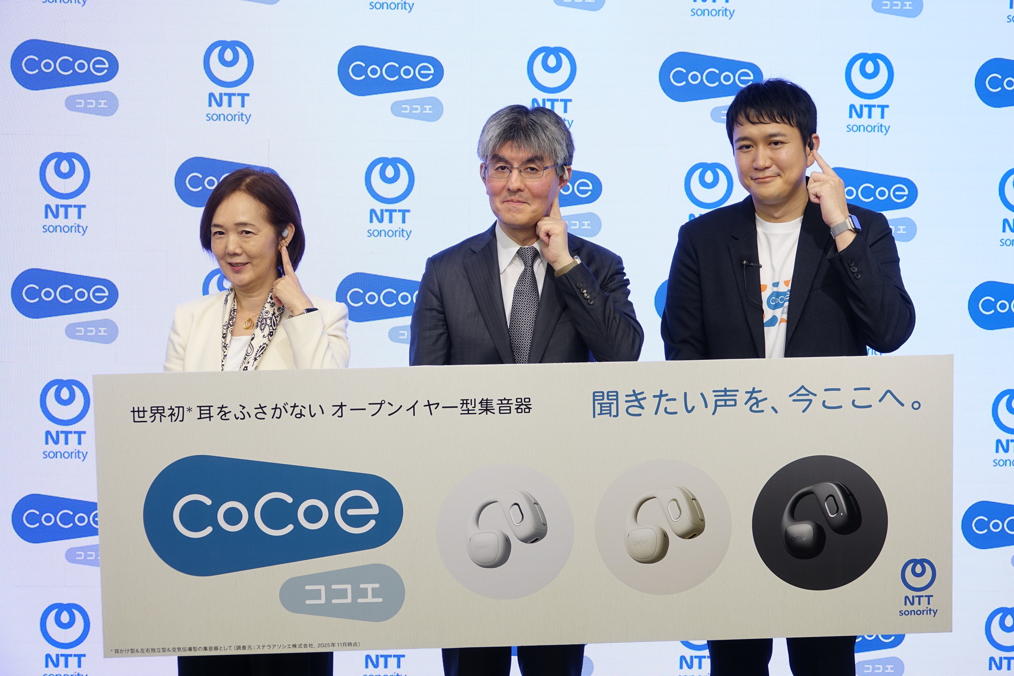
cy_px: 338
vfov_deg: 20.9
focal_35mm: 65
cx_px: 507
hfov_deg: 31.0
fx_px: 1831
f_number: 3.5
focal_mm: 23.95
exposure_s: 1/80
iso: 125
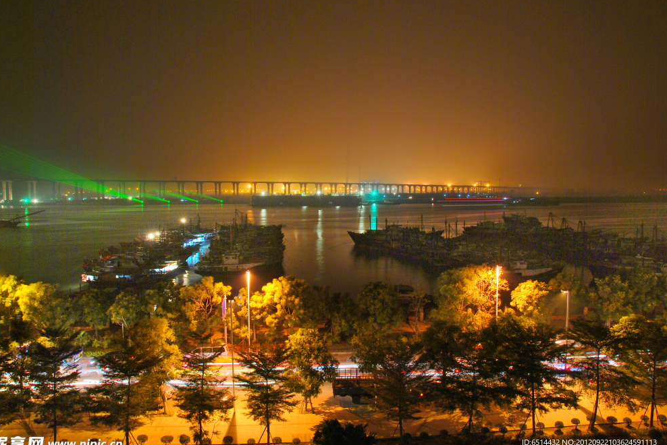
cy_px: 225
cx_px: 325
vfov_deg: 46.4
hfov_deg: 65.5
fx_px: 519
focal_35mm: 28
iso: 100
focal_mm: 18
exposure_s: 15
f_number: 10
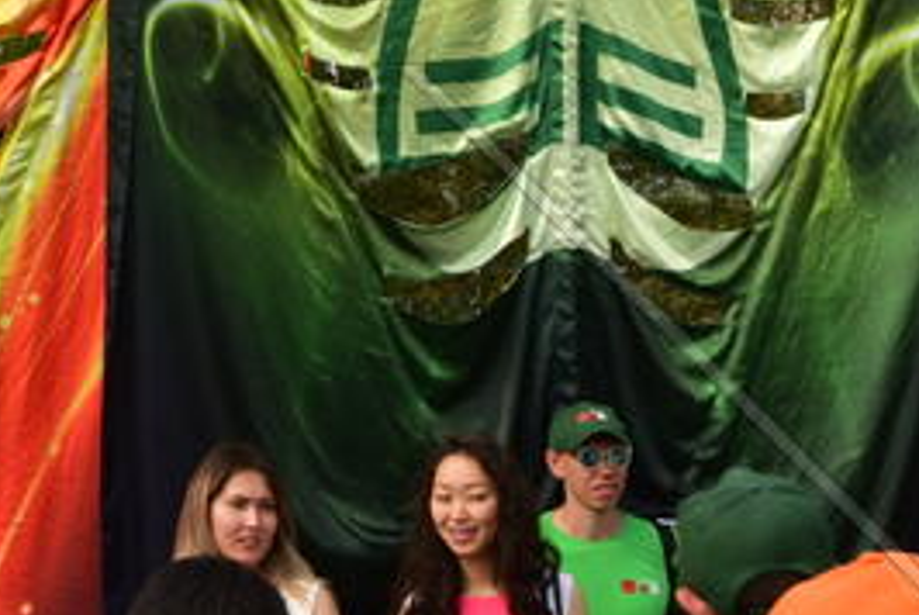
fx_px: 2504
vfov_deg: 13.6
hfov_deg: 20.6
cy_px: -111
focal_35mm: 98
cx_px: 228
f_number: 11
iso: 100
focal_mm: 20
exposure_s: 1/80
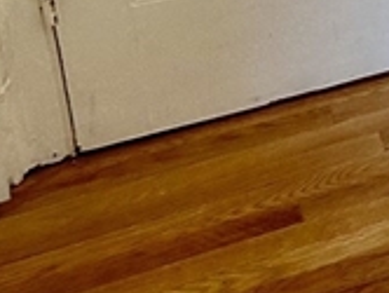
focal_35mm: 148
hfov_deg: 11.0
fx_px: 1666
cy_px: -391
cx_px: 963
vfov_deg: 9.1
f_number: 1.78
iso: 125
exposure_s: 1/60
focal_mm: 6.86
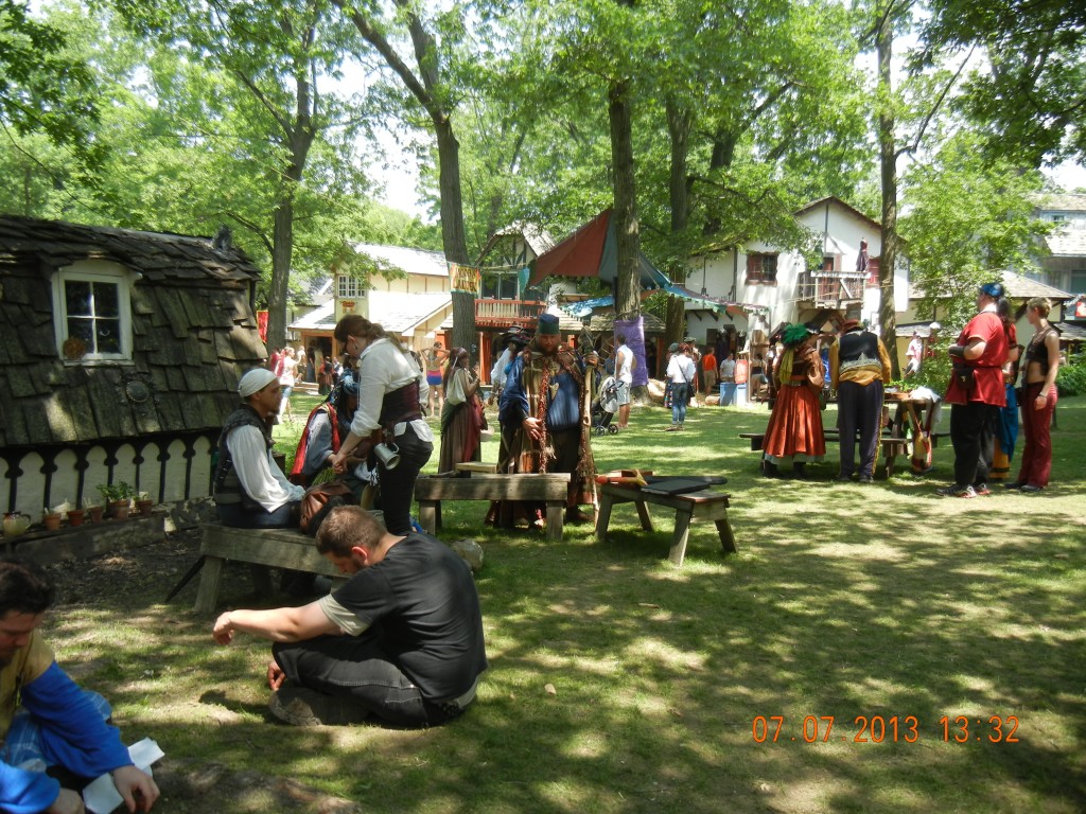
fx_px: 941
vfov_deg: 46.8
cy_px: 407
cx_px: 543
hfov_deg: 60.0
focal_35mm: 30
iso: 160
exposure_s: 1/241
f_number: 3.5
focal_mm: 5.4
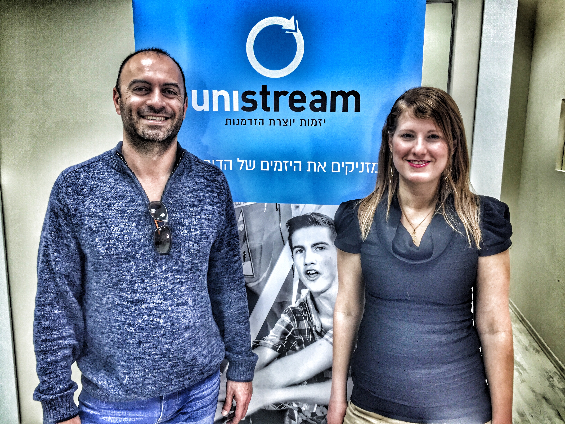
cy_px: 212
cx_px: 282
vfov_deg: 48.2
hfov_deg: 61.7
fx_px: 473
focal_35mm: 29
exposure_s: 1/33
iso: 64
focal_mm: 4.15
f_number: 2.2
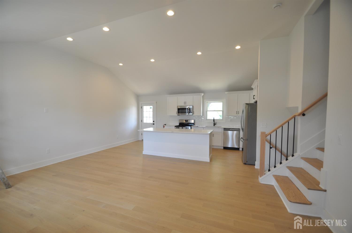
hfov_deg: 100.5
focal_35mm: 15
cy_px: 116
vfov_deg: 77.1
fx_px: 146
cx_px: 176
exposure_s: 1/90
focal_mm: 10
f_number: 4.8
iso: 400
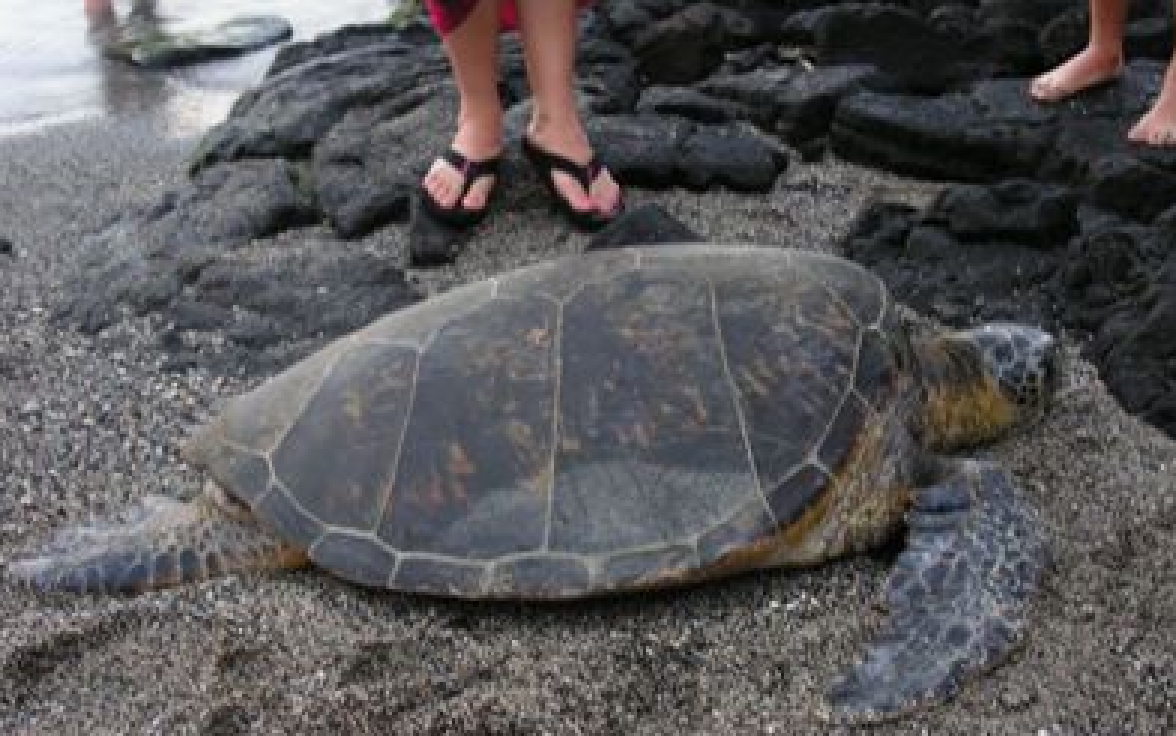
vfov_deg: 31.3
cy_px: 395
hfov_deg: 48.2
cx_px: 587
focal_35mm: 41
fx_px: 1315
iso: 200
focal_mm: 7.8
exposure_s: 1/4
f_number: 2.8
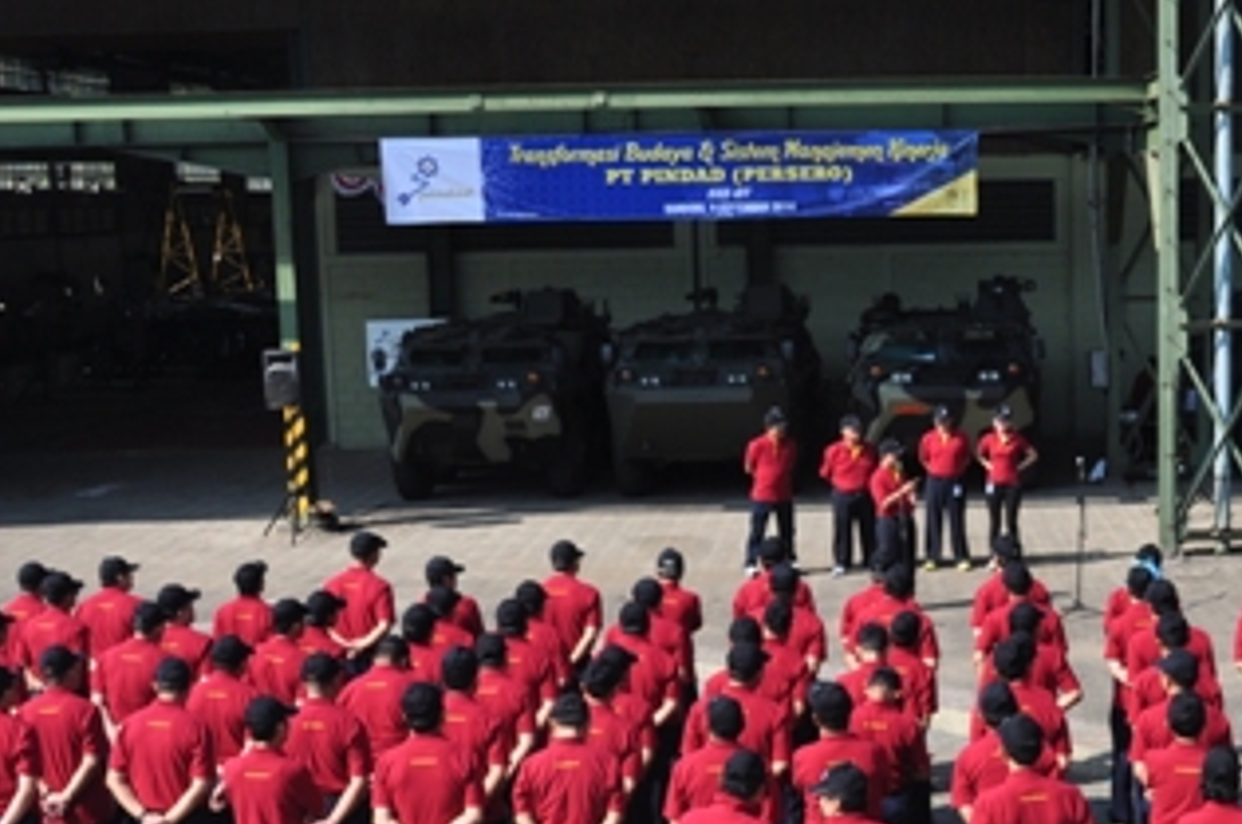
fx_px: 2101
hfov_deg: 32.2
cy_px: 550
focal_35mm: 61
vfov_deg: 22.1
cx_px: 970
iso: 200
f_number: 10
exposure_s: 1/200
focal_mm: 20
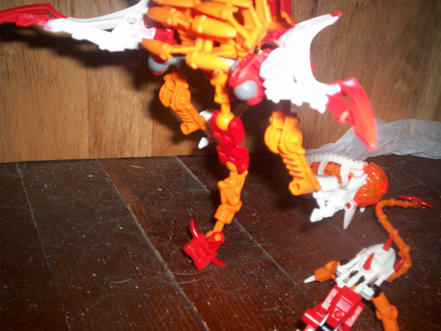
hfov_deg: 51.4
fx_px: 459
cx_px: 220
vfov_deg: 39.7
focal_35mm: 36
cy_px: 166
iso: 140
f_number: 4.5
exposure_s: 1/64
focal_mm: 5.9
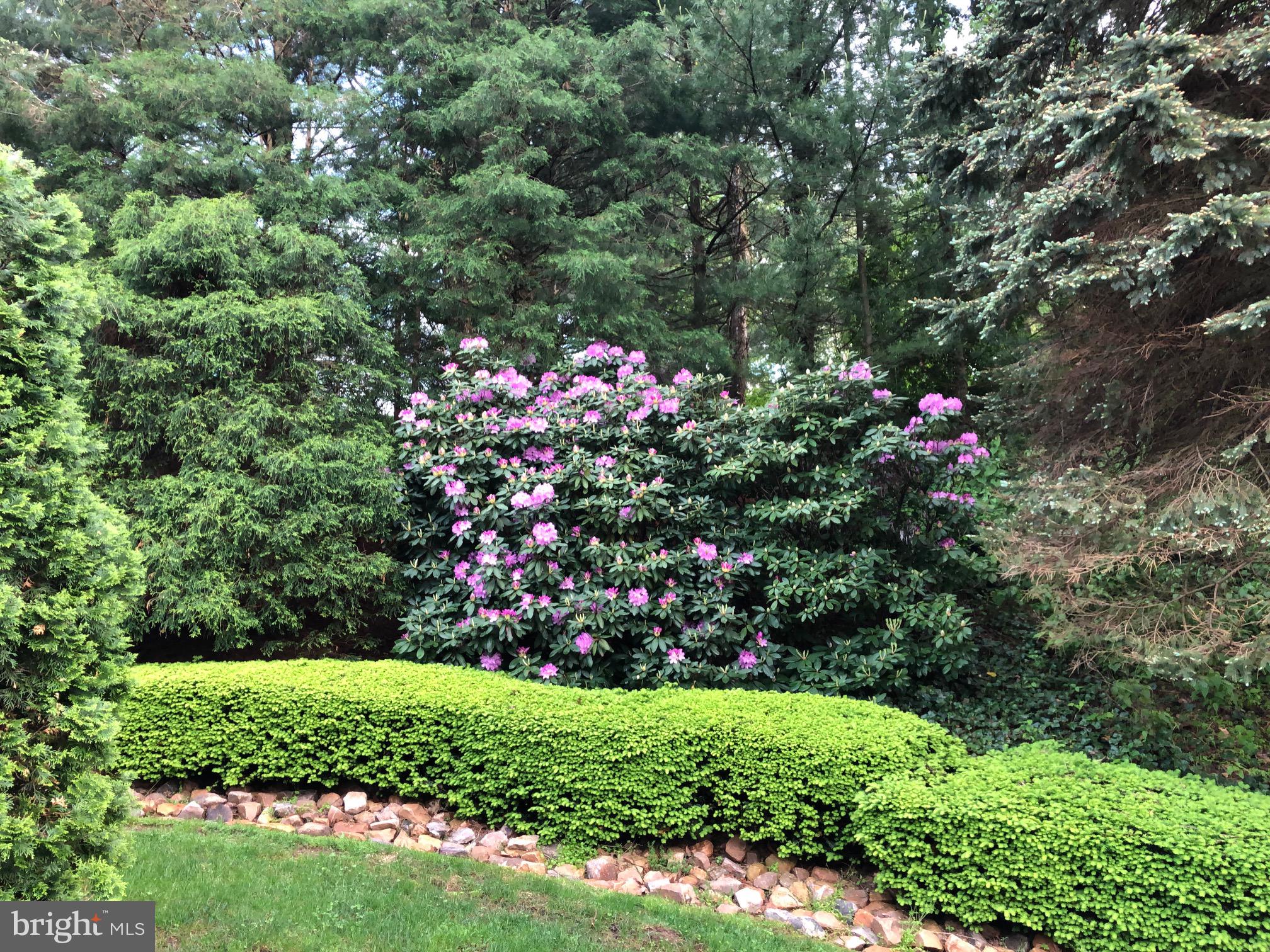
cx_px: 635
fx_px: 1027
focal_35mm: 28
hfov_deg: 63.4
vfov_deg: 49.7
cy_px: 476
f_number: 1.8
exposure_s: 1/60
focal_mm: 3.99
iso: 100
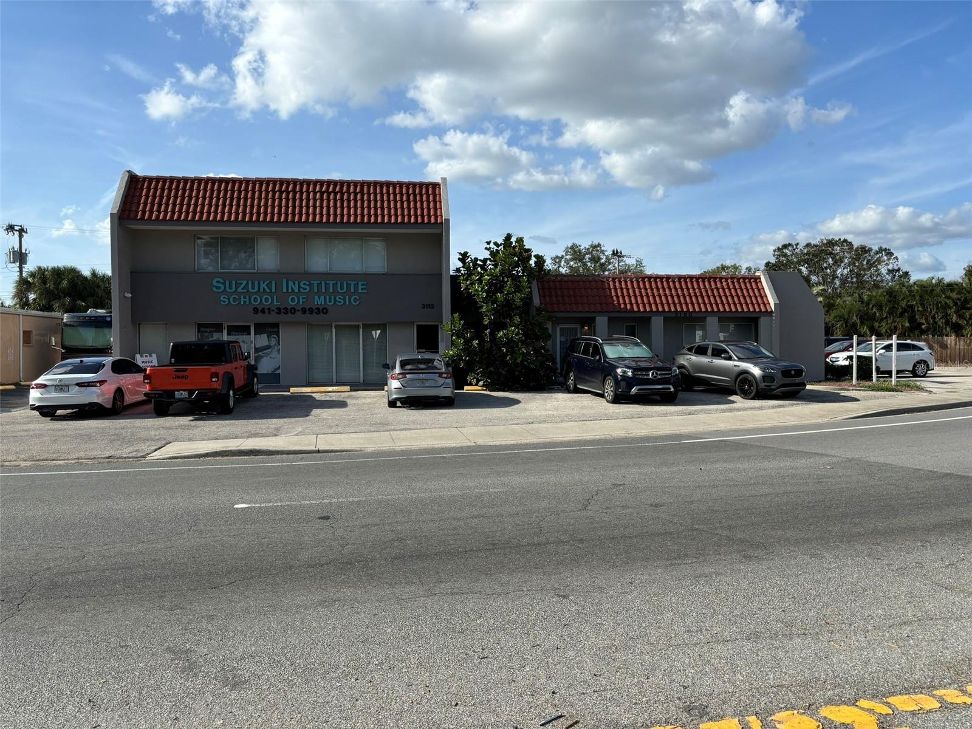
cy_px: 364
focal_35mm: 26
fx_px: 730
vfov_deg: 53.1
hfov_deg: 67.3
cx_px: 486
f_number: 1.6
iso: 50
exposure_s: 1/3311
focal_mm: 5.96
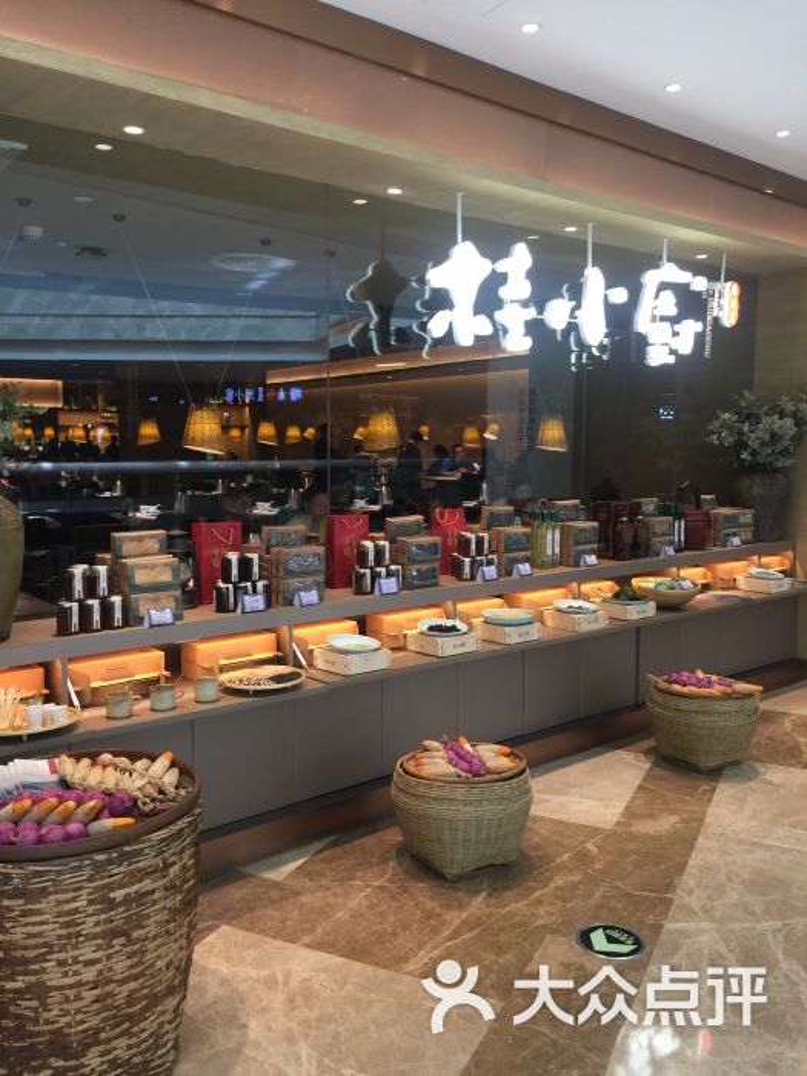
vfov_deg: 61.7
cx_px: 404
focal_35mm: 29
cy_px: 538
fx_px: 901
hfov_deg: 48.2
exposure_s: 1/33
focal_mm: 4.15
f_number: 2.2
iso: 64
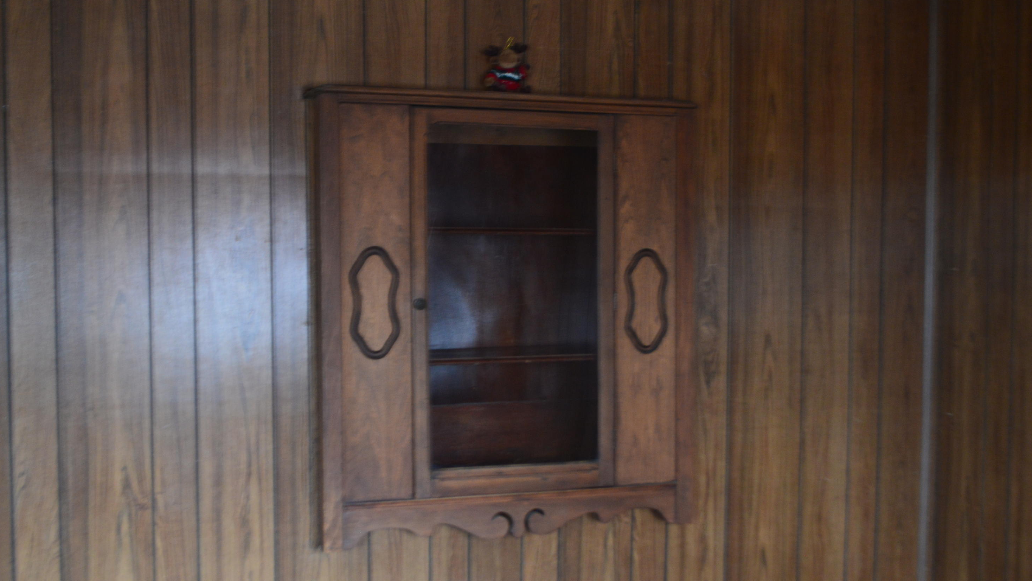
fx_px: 1273
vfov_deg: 25.7
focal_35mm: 47
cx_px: 506
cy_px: 278
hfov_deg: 44.1
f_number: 4.5
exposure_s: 1/8
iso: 800
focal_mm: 29
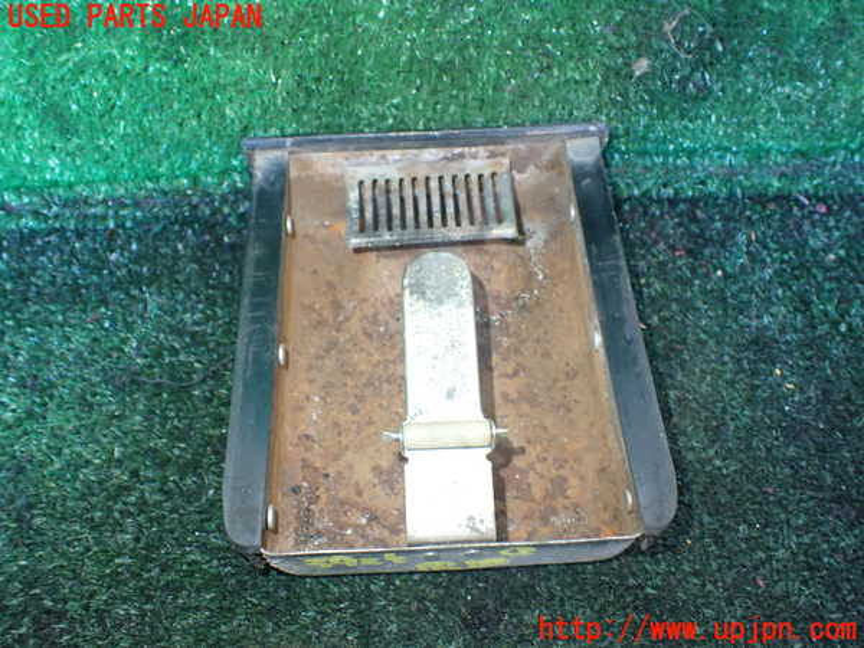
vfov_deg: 46.8
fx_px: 749
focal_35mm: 30
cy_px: 324
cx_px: 432
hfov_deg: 60.0
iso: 800
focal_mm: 5.4
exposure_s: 1/50
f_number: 2.3
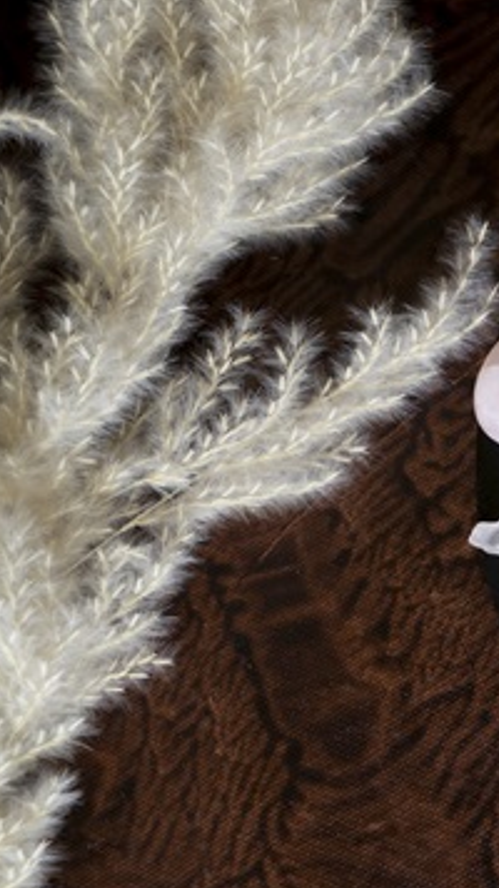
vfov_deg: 16.0
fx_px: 3155
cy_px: 440
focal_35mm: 134
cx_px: 798
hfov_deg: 8.8
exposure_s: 1/100
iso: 800
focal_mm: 70
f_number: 9
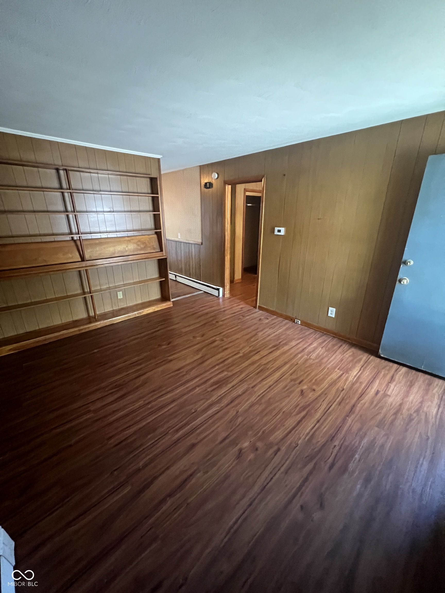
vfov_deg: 106.2
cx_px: 222
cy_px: 296
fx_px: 223
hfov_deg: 89.9
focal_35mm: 13
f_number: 1.8
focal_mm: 1.57
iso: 1250
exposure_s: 1/40
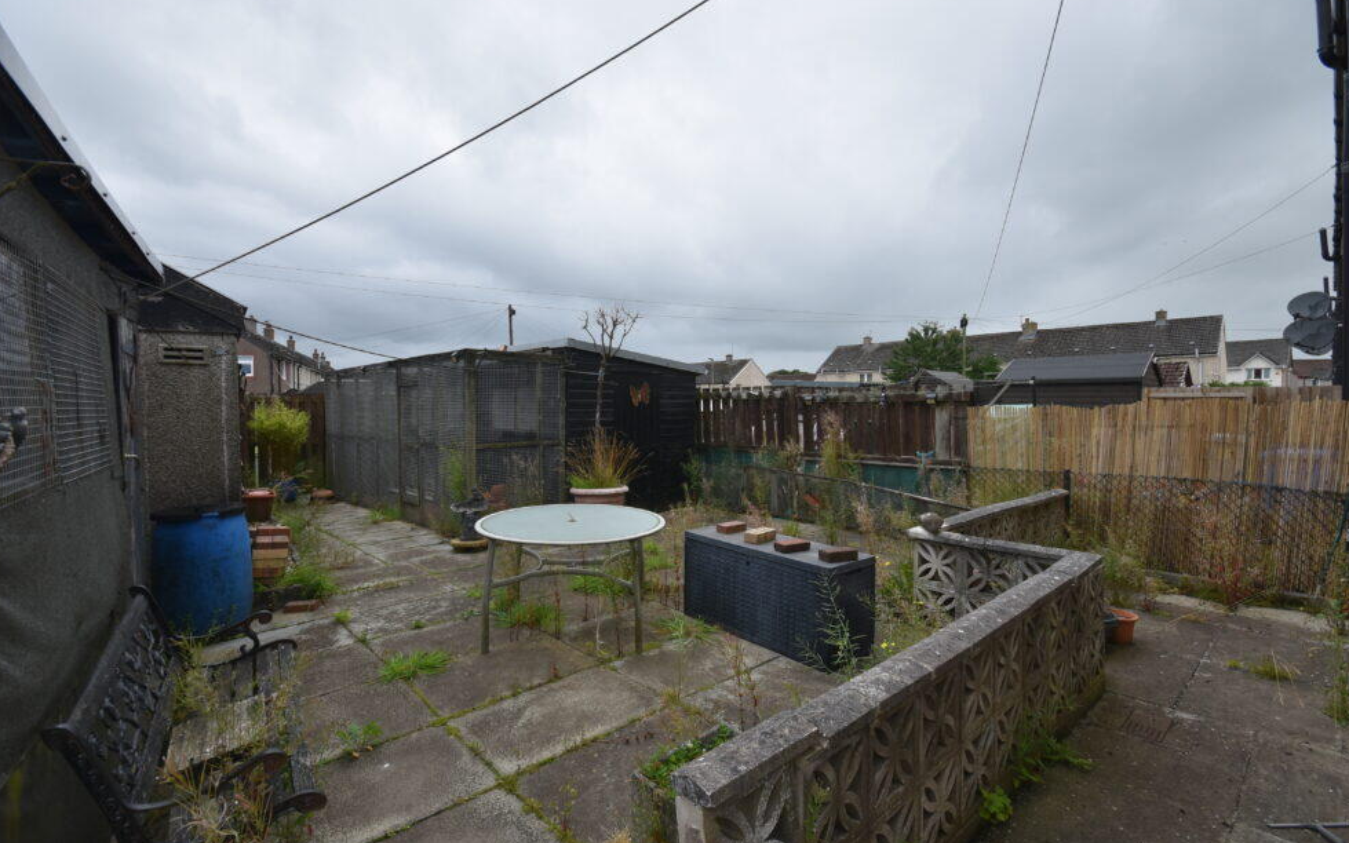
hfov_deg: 97.8
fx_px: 588
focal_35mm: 16
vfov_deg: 71.3
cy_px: 417
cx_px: 649
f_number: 9
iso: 200
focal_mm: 10
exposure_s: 1/320
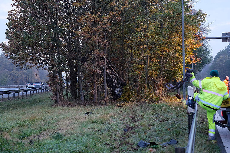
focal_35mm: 53
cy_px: 76
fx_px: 339
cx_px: 115
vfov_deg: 25.5
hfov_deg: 37.5
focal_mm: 35
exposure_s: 1/160
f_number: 2.8
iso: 1250
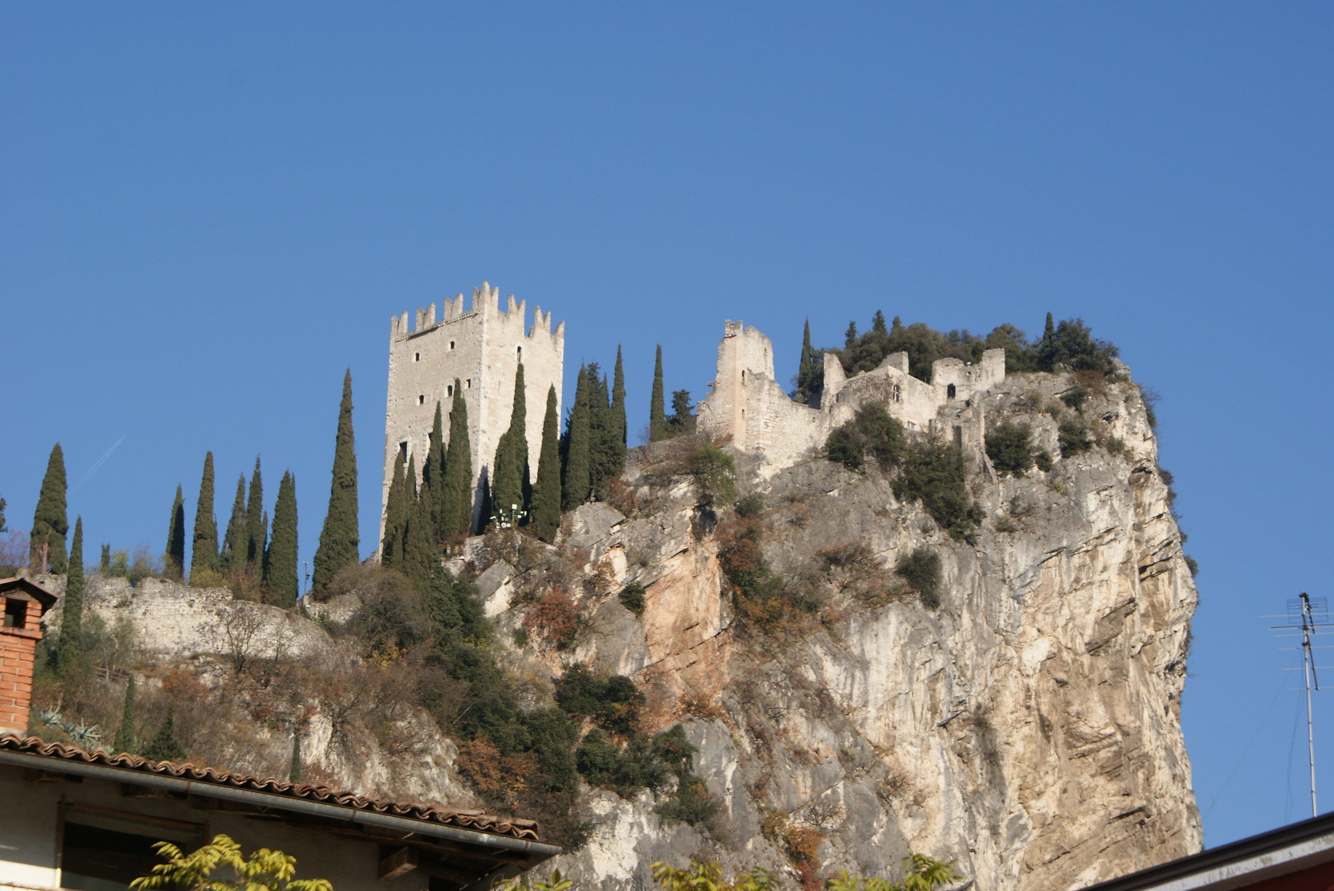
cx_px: 667
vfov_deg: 13.1
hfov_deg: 19.4
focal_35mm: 105
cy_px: 446
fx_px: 3894
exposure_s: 1/160
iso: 100
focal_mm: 70
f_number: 10
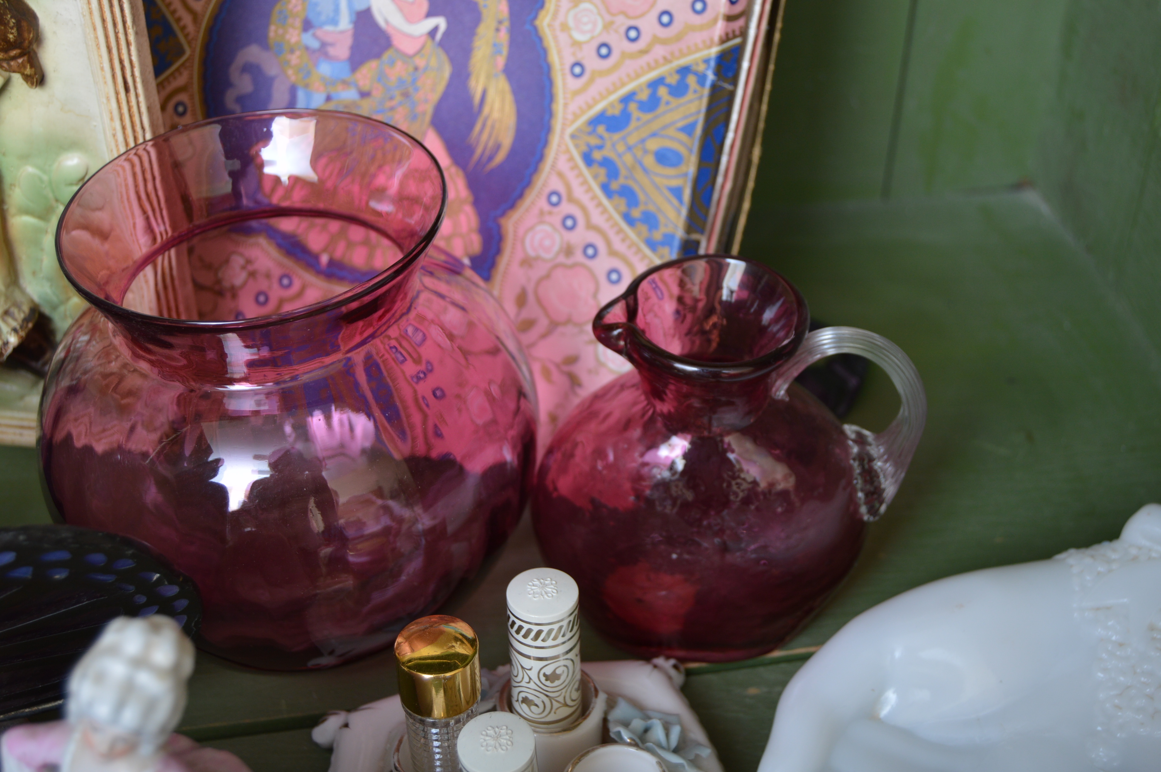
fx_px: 1692
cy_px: 386
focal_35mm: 52
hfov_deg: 37.9
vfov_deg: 25.7
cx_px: 580
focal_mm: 35
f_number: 4.5
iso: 200
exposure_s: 1/200
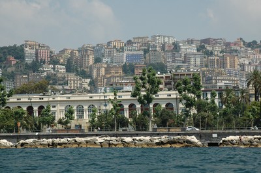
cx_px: 130
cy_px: 86
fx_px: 543
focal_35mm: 75
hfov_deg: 27.0
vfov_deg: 18.2
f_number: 9.5
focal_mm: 50
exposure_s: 1/350
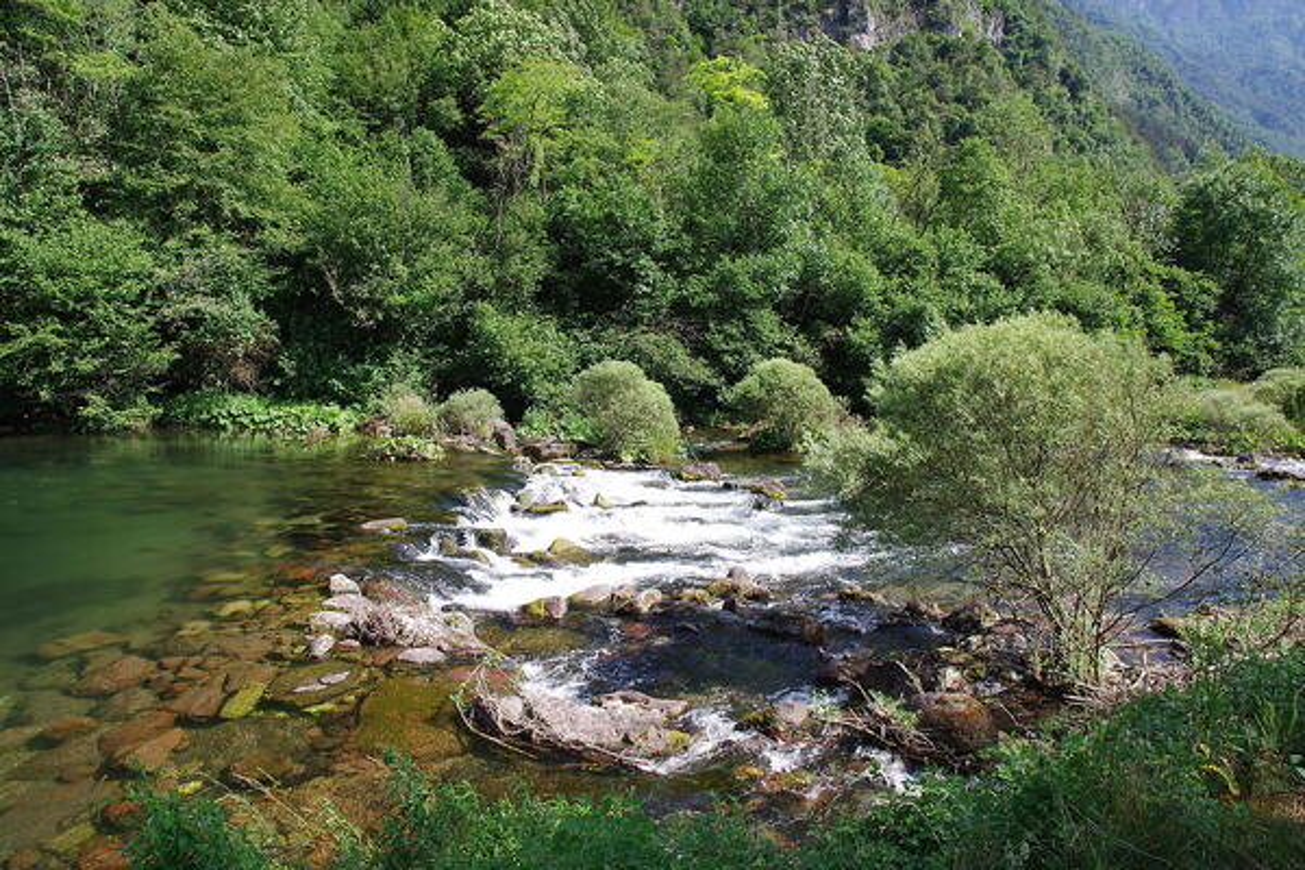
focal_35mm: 25
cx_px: 652
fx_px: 906
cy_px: 435
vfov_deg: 51.3
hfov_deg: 71.5
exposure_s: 1/50
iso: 100
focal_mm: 17
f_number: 9
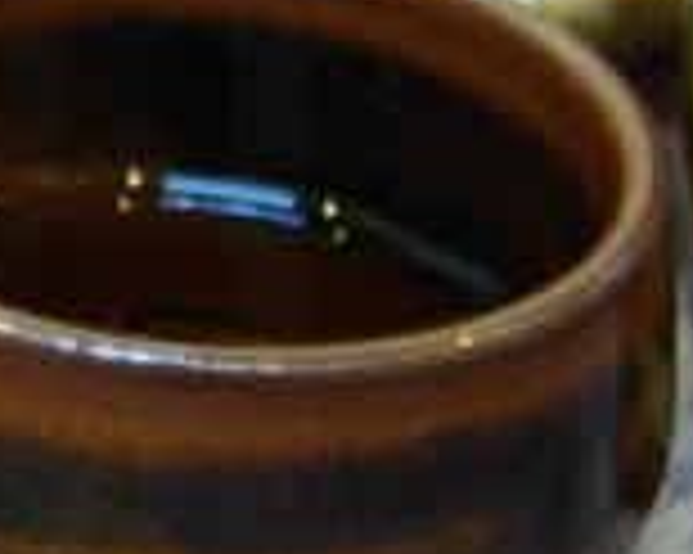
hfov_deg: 2.8
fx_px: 14209
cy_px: -65
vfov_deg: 2.2
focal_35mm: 693
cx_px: -500
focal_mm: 105
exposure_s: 1/1.6
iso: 200
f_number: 5.6
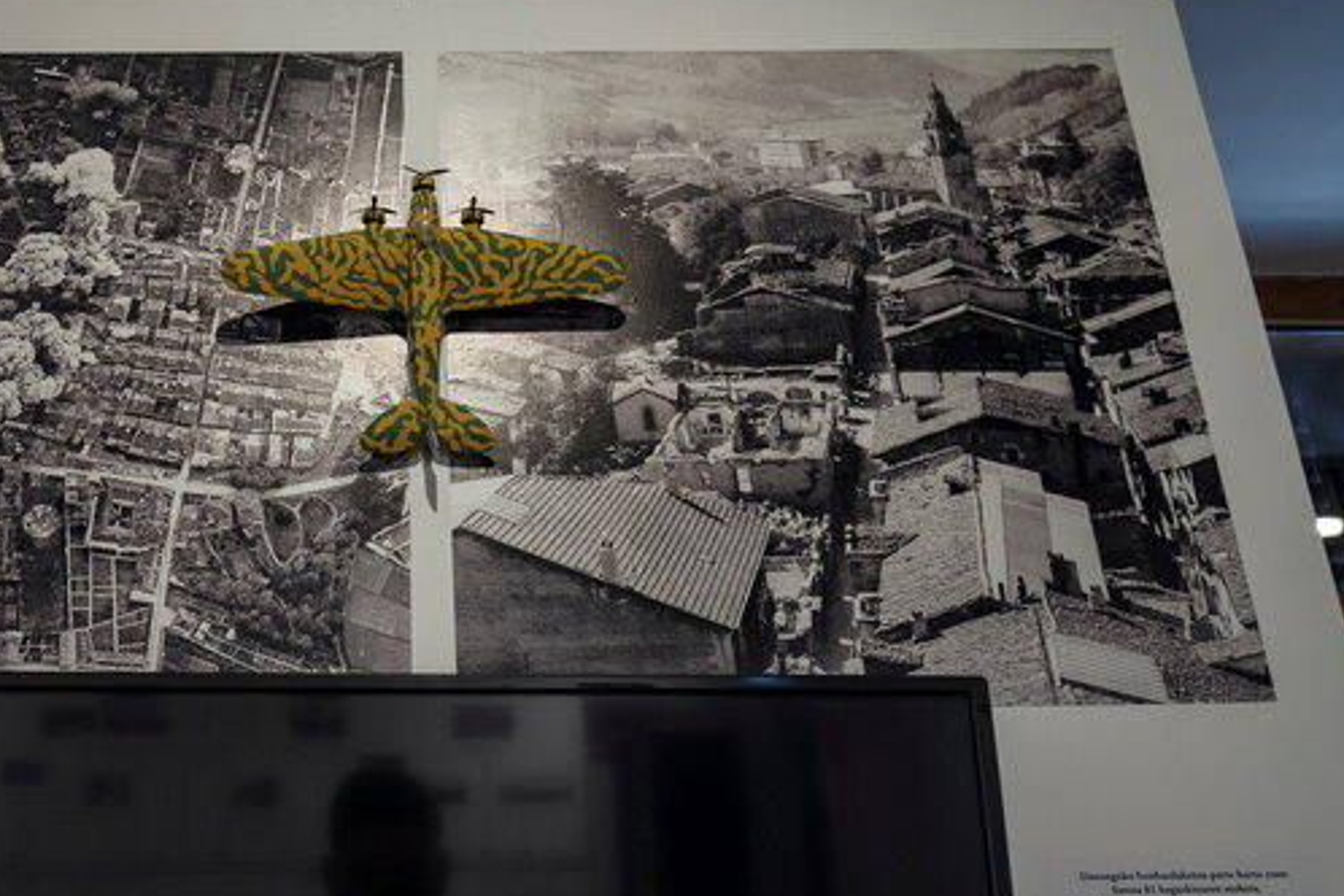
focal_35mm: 35
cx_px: 402
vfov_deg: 37.6
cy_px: 575
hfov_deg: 52.9
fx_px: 1307
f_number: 5
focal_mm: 24
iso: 2000
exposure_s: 1/125
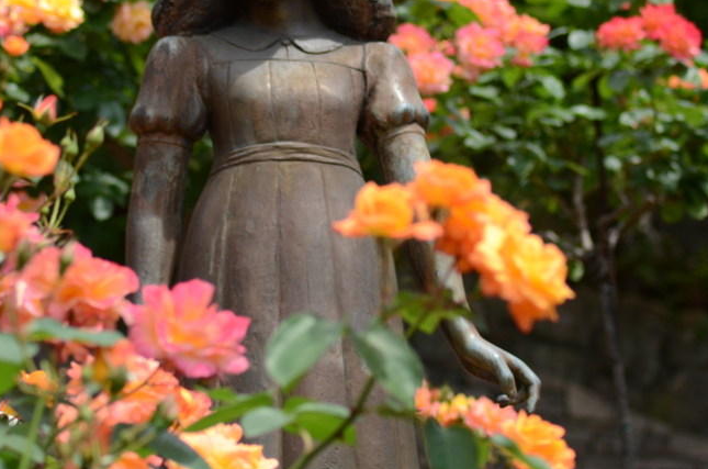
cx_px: 325
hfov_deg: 9.4
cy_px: 133
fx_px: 4297
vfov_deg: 6.2
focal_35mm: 219
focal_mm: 92
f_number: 5
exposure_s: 1/640
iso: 125
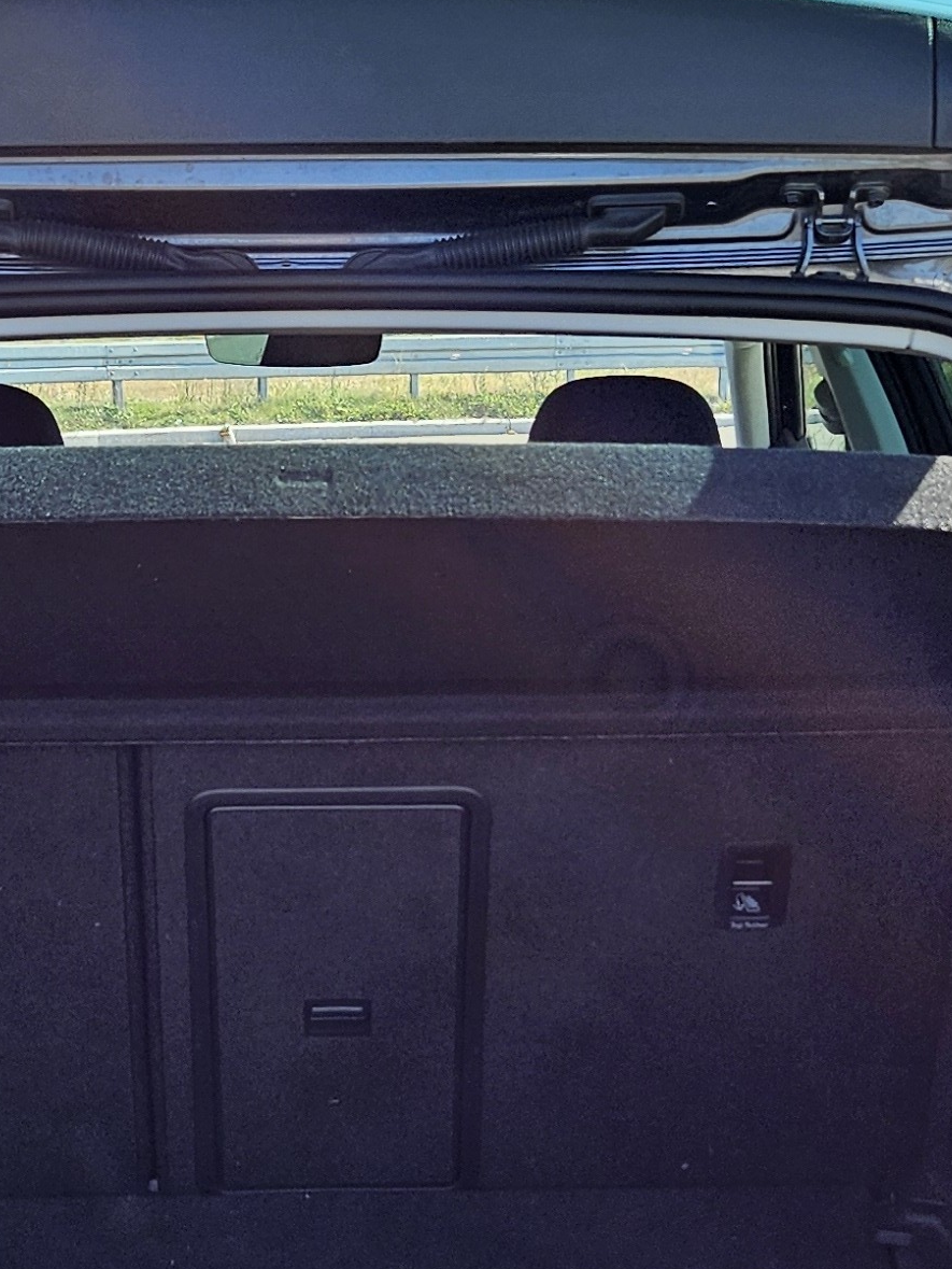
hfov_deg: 18.9
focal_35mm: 78
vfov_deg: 25.0
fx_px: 2859
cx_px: 351
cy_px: 630
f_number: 1.8
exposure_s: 1/556
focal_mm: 5.4
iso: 25
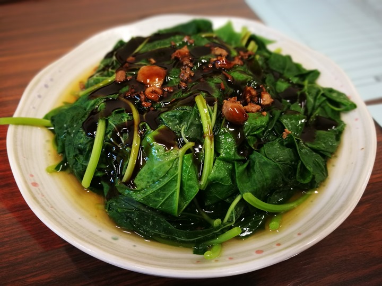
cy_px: 143
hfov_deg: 65.3
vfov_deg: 51.4
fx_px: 298
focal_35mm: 27
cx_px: 191
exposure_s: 1/30
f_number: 4
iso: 250
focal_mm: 4.5
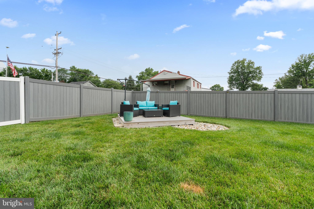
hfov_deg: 96.7
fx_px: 140
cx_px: 157
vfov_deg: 73.7
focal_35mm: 16
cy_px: 104
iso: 400
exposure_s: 1/40
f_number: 8
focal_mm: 16
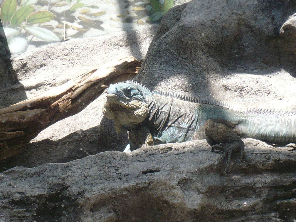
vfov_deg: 9.3
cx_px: 148
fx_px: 1360
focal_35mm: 159
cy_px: 111
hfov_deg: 12.4
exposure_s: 1/125
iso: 100
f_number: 5
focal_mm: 17.4
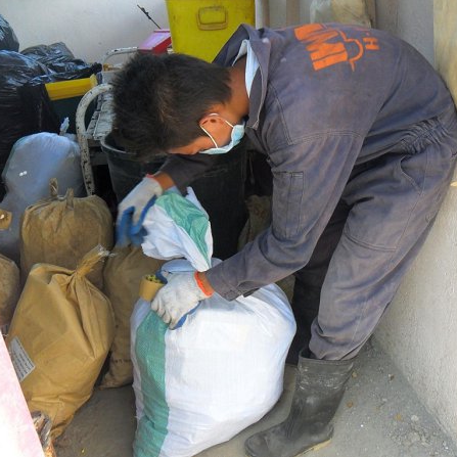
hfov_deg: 51.0
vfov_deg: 51.1
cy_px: 228
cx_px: 249
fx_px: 478
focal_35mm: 32
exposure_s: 1/90
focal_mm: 4.9
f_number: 3.5
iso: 100
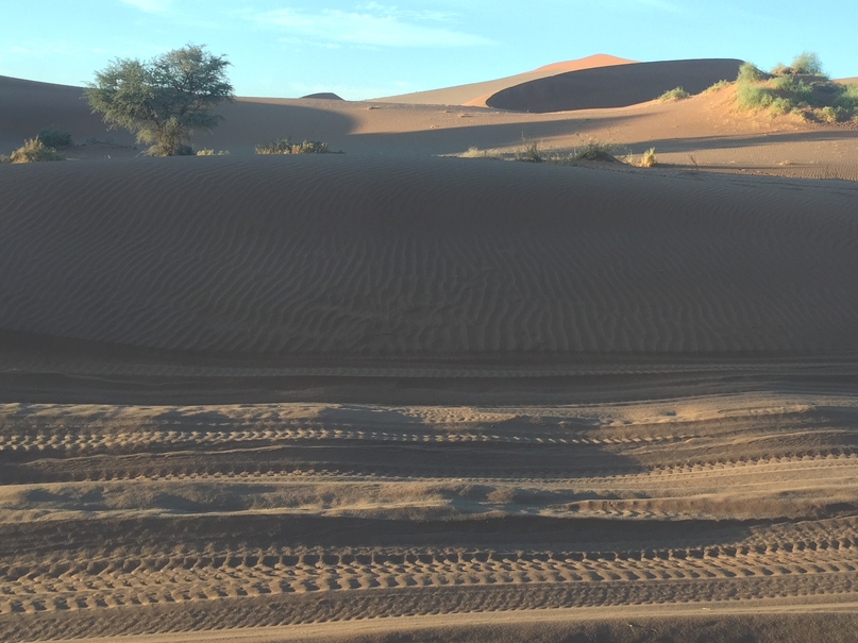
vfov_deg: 31.4
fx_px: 1140
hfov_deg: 41.0
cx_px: 518
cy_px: 235
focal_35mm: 46
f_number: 2.2
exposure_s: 1/50
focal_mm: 4.15
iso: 32
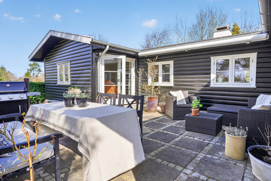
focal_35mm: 21
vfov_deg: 59.5
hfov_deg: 81.2
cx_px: 136
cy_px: 90
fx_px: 158
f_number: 8
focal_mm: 21
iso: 400
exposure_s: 1/100
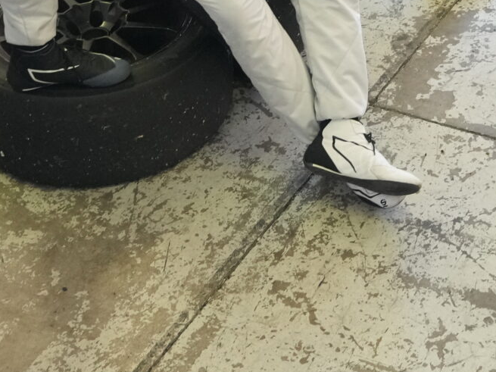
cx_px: 446
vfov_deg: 12.9
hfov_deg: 17.8
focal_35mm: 109
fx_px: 1562
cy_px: -182
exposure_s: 1/60
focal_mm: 29
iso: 3200
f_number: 5
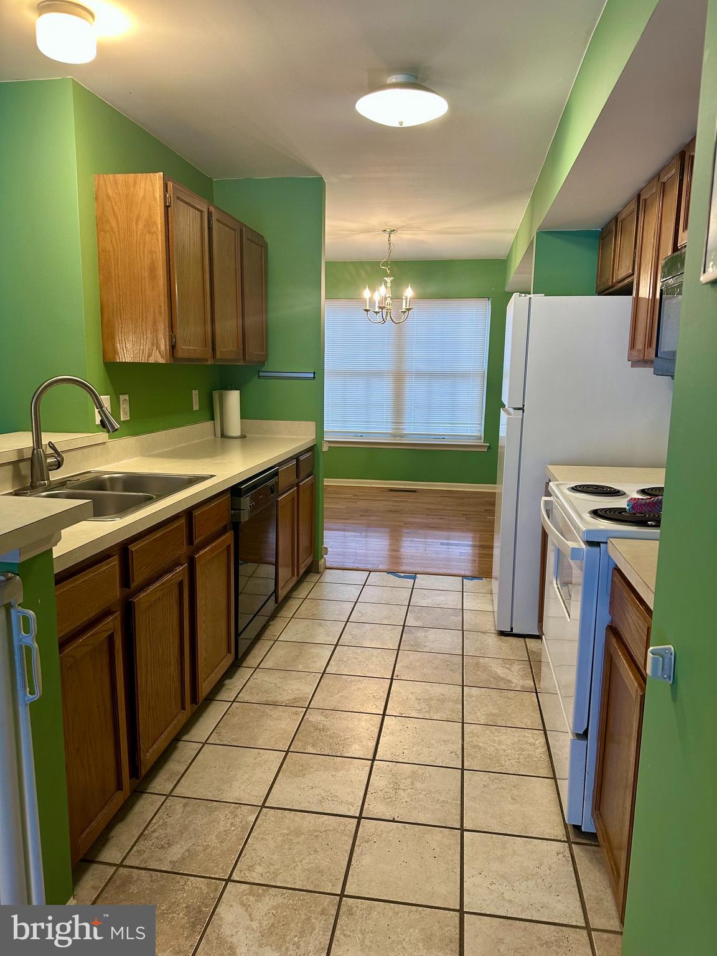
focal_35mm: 24
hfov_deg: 56.8
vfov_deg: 71.6
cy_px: 478
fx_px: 663
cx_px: 358
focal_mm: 6.86
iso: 160
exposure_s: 1/60
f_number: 1.78
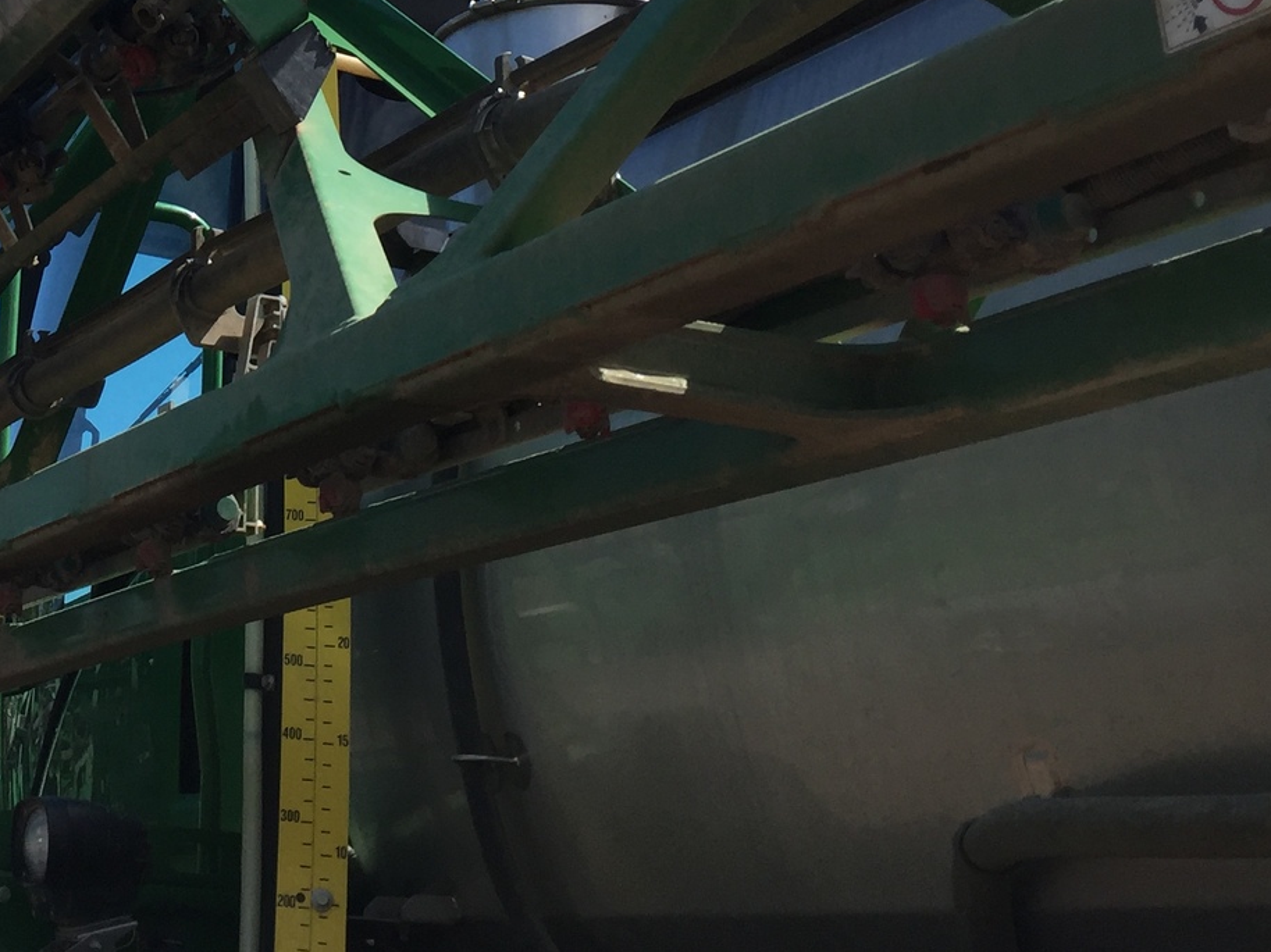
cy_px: -76
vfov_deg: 21.5
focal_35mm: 65
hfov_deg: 28.1
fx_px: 2386
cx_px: 11
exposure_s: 1/1582
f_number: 2.2
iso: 32
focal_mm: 4.15
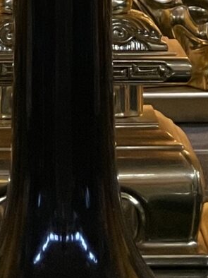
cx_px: 68
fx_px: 1355
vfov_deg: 9.4
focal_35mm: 169
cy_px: -543
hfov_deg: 8.8
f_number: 1.6
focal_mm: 4.2
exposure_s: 1/60
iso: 80
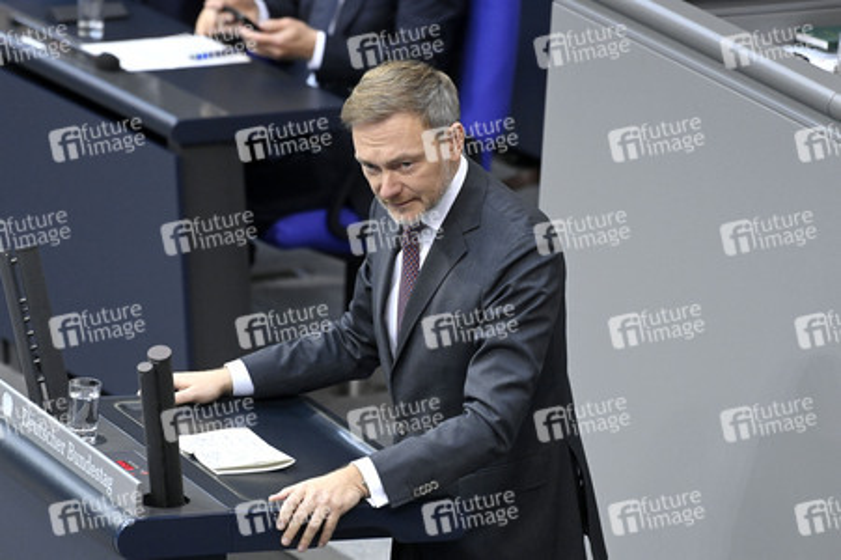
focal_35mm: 360
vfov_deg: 3.8
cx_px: 420
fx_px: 8404
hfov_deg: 5.7
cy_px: 280
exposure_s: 1/400
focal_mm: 360
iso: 10000
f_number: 5.6
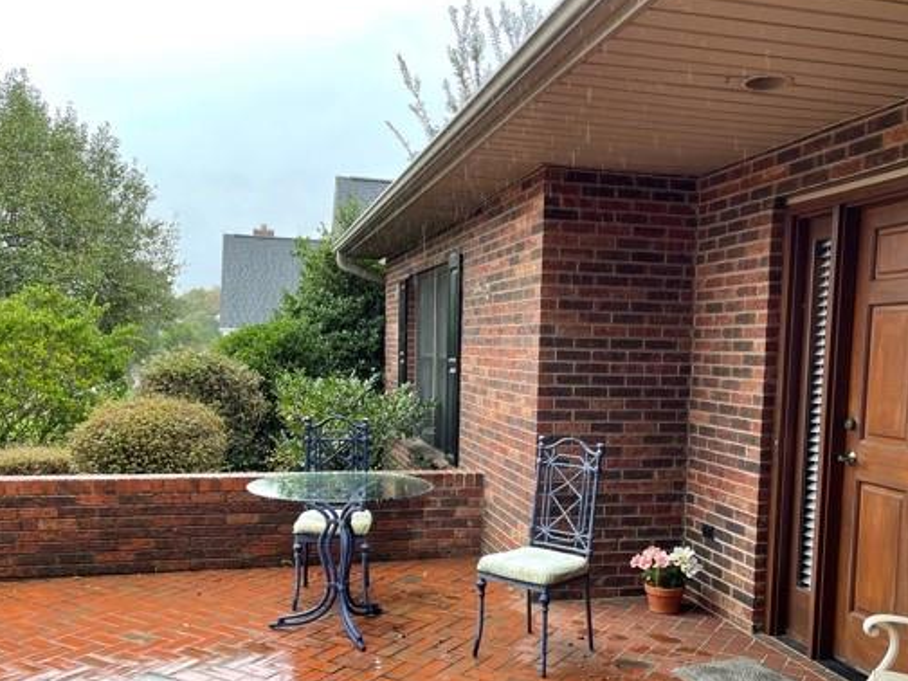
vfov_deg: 42.7
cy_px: 409
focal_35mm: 33
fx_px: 866
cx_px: 479
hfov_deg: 55.3
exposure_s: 1/178
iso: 32
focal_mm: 5.1
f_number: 1.6
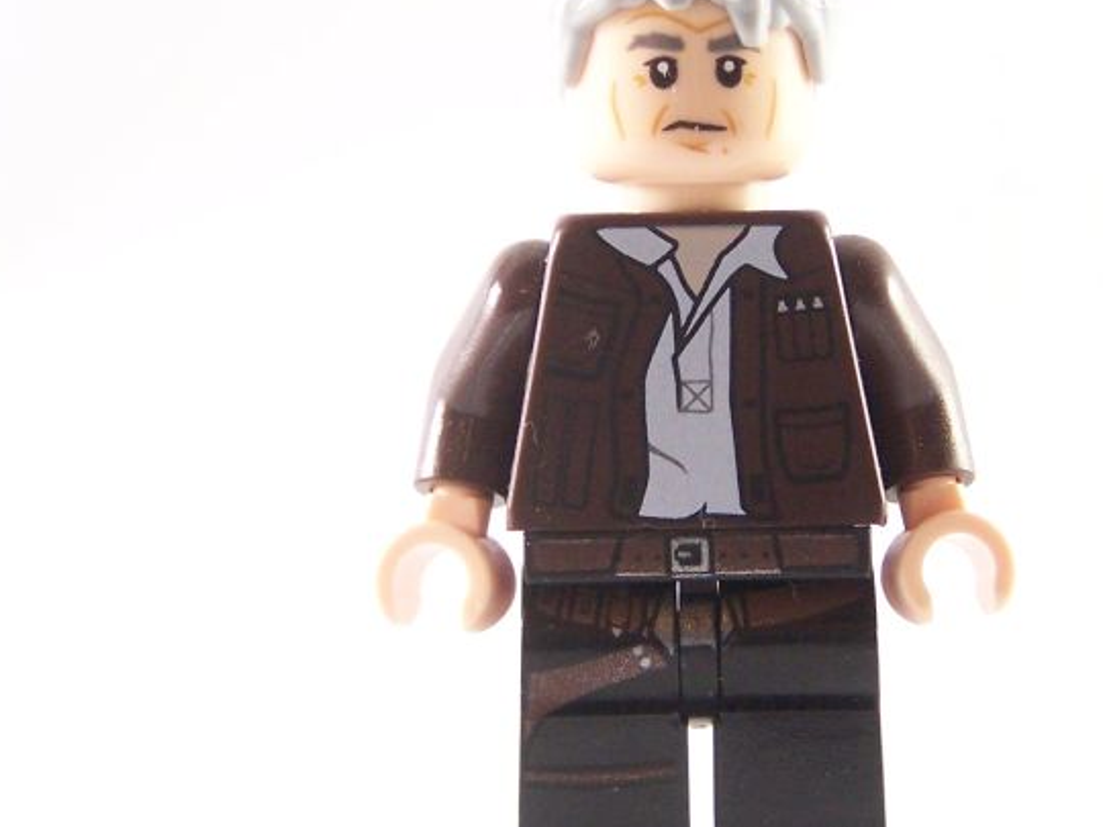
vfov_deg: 6.7
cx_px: 727
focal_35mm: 222
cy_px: 370
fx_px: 7074
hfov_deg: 8.9
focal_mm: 19.4
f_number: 3.2
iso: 200
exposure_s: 1/20
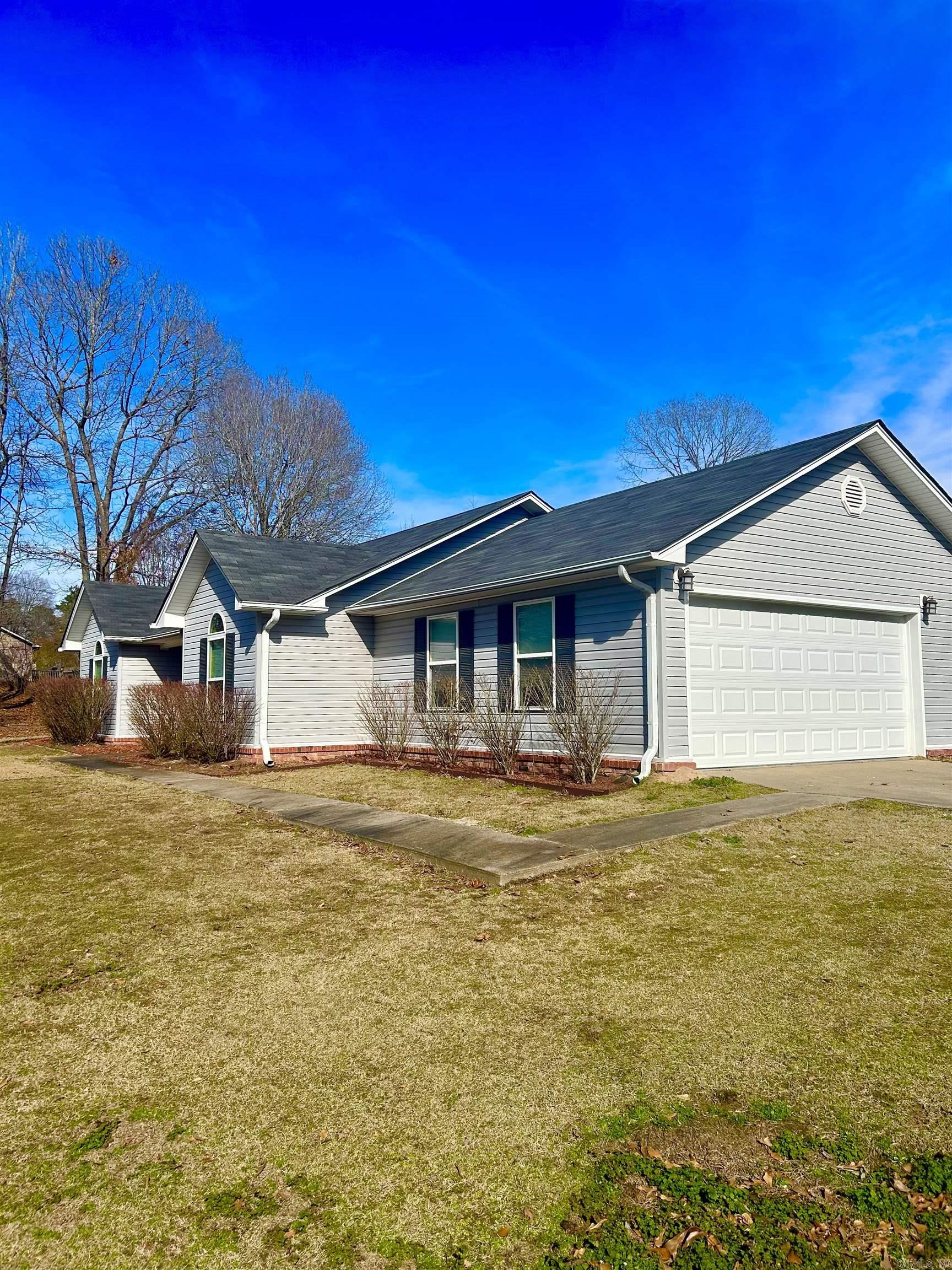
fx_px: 953
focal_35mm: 26
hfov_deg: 53.1
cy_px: 635
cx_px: 476
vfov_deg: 67.3
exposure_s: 1/5076
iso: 50
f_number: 1.5
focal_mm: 5.7
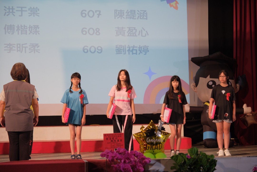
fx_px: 592
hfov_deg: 24.5
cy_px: 86
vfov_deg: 16.5
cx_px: 128
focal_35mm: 83
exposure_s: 1/60
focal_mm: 55
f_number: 2.8
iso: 1000
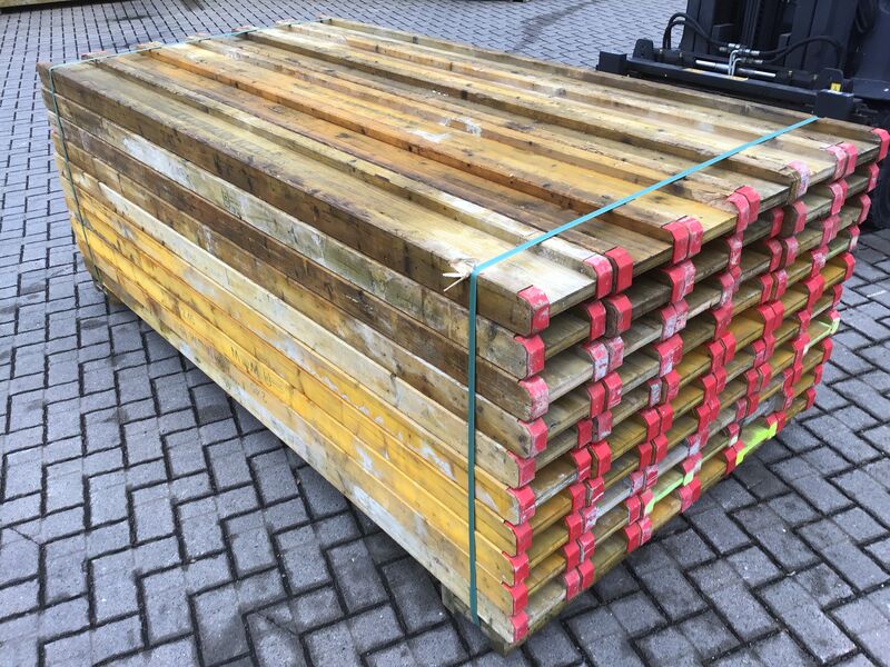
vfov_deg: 45.4
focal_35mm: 31
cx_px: 445
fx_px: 797
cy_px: 334
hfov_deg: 58.4
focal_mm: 3.3
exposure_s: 1/50
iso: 25
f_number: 2.4
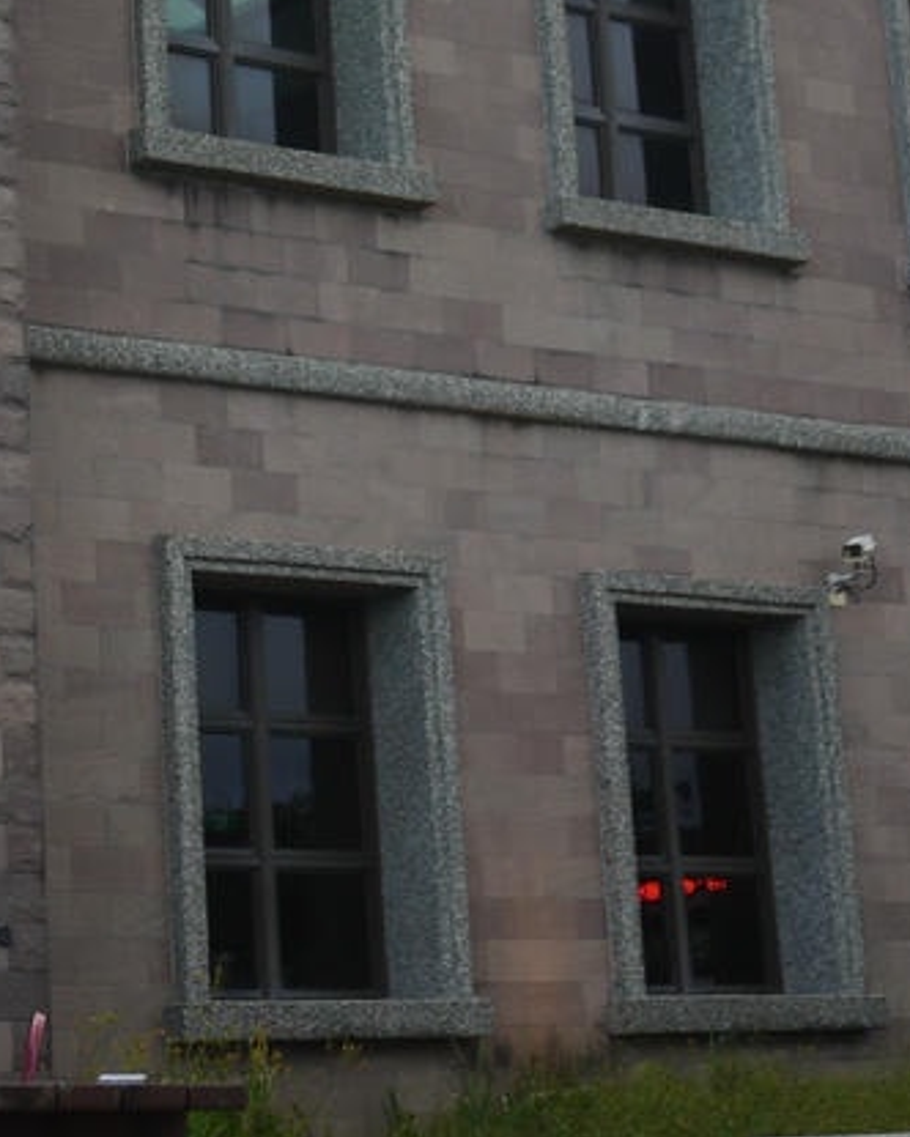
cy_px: 25
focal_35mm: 113
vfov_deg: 16.7
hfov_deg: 13.6
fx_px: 3804
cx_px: 271
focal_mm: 20
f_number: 2
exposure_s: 1/1000
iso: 160
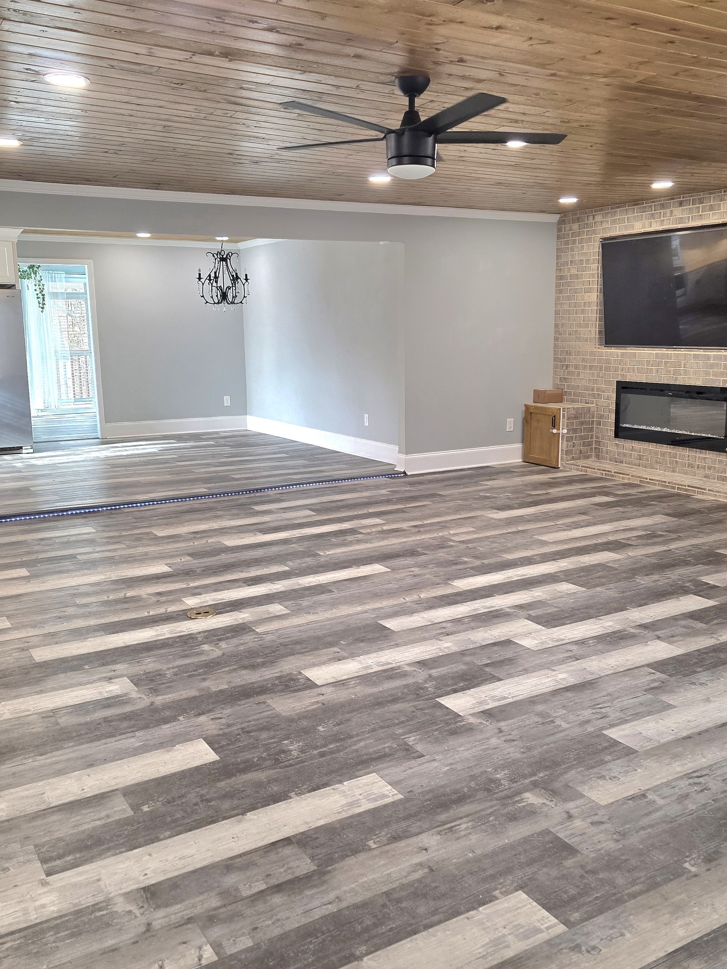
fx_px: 896
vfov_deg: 56.8
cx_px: 376
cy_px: 482
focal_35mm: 32
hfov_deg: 44.2
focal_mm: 6.3
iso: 200
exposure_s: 1/120
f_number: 1.7
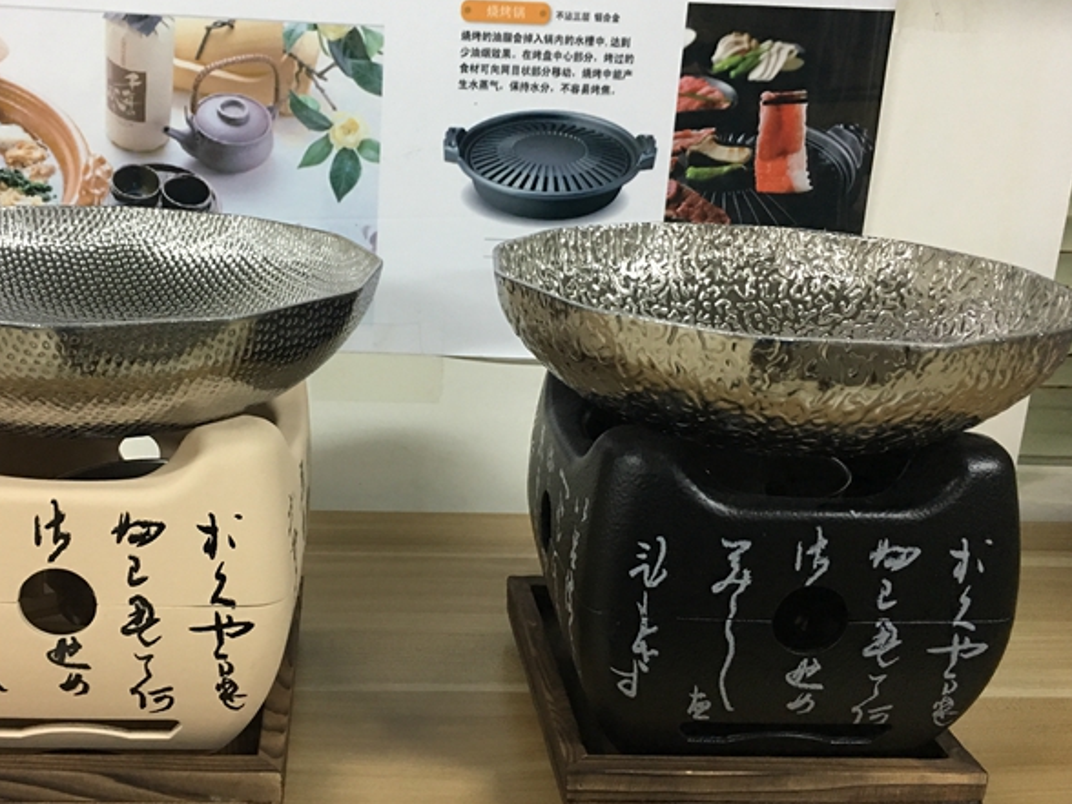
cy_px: 376
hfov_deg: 49.8
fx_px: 1146
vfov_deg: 38.6
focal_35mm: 37
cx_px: 419
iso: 100
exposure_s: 1/17
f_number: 2.2
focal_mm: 4.15
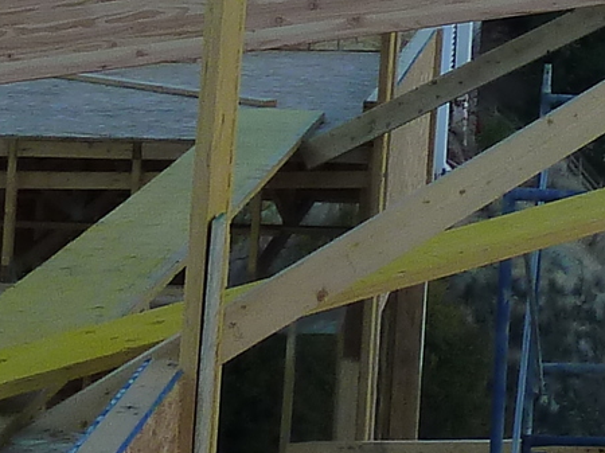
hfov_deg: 13.3
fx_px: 2428
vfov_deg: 10.2
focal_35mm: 139
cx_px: 937
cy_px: -292
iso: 125
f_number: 4
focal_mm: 4.1
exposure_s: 1/250
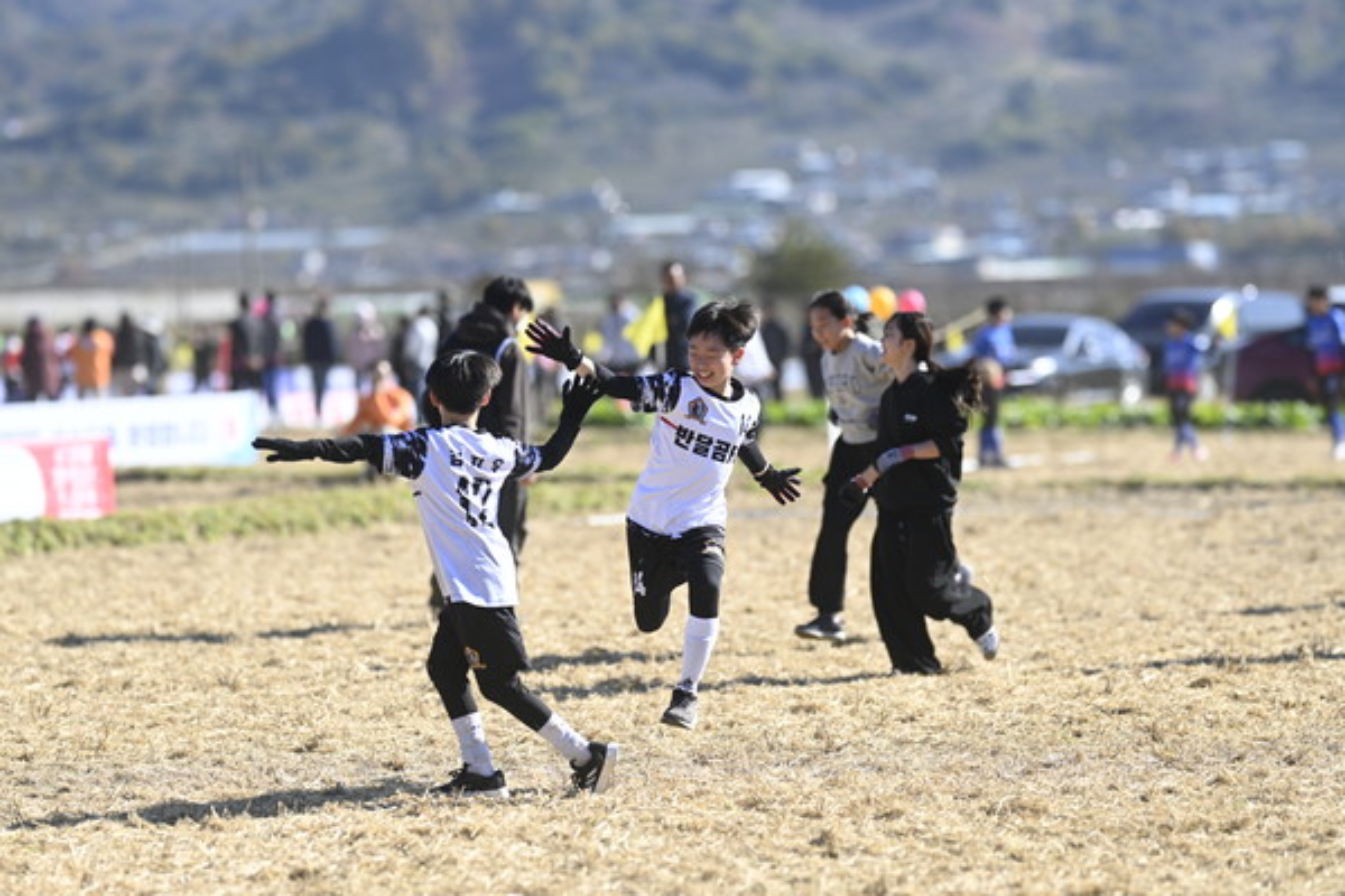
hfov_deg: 15.2
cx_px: 672
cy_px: 448
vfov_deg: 10.2
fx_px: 5043
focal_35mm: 135
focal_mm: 135
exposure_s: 1/1600
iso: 64
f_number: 1.8
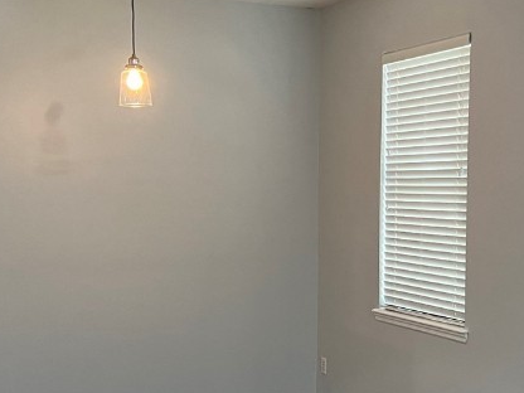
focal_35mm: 64
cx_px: 285
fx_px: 969
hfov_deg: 30.3
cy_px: 254
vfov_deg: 22.9
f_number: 1.5
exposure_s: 1/60
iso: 200
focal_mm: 5.7
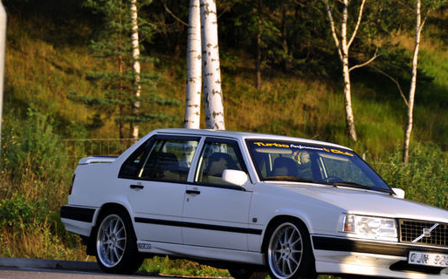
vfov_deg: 4.6
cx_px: 277
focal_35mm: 286
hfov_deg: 7.3
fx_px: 3490
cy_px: 141
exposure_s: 1/50
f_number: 5.6
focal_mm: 150
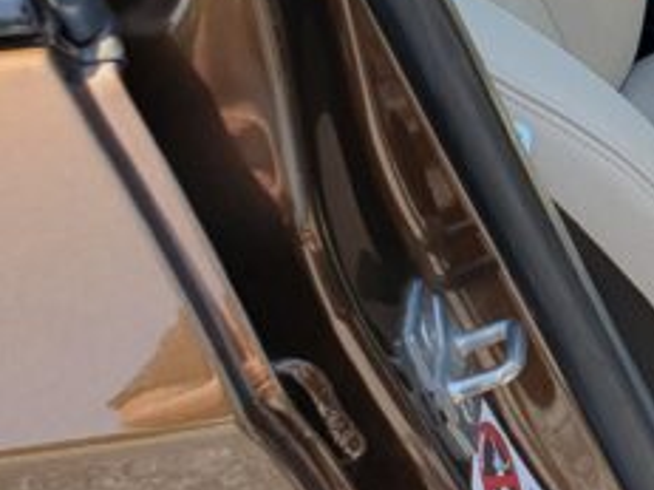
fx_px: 1699
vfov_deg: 15.8
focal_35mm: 90
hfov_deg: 18.7
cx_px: 1039
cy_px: -99
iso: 50
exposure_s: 1/453
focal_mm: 4.32
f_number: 2.4
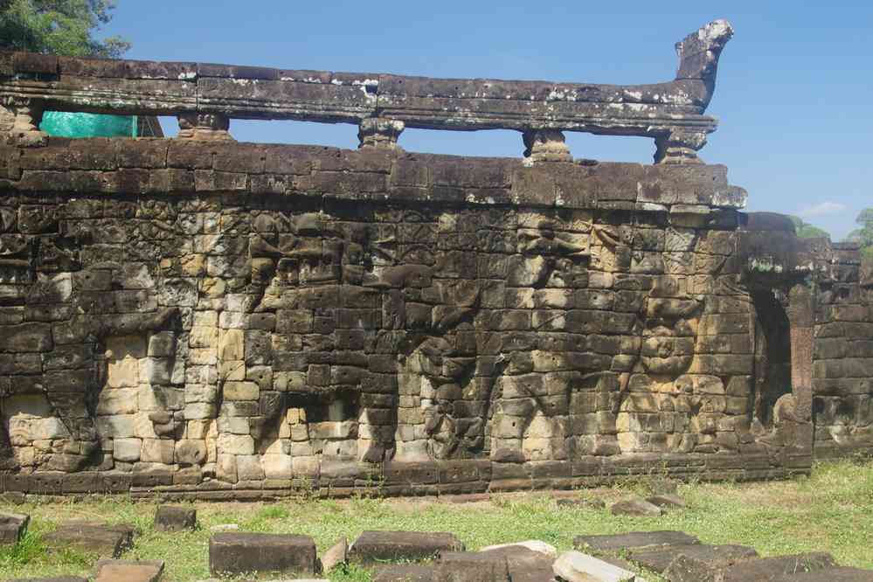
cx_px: 436
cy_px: 291
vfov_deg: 34.2
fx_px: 946
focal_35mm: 39
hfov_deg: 49.6
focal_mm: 26
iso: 200
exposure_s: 1/50
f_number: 10
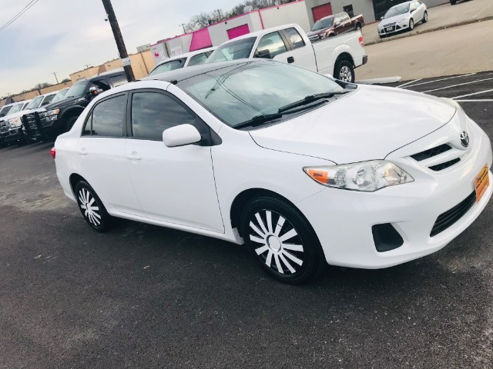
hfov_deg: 63.4
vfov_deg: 49.7
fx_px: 399
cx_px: 246
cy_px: 184
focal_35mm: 28
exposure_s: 1/825
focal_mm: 3.99
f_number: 1.8
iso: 20
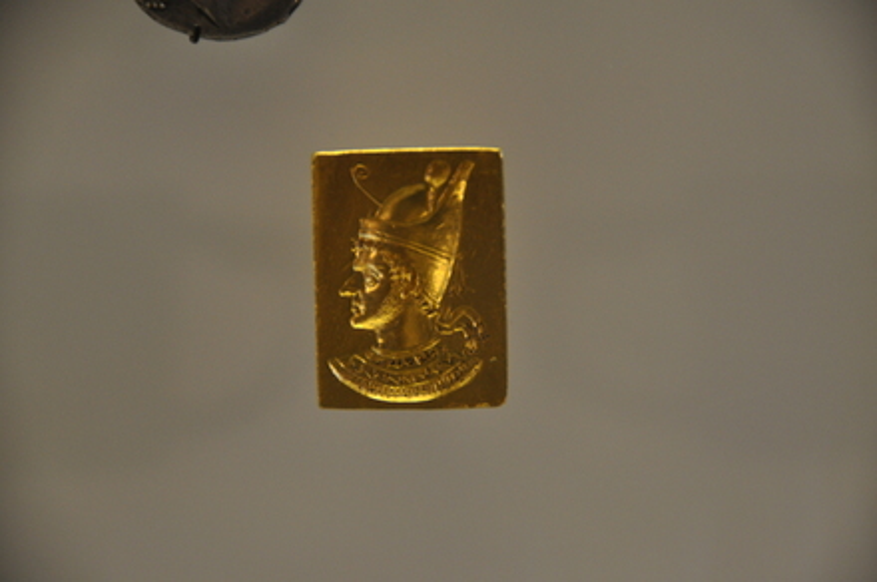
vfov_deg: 4.6
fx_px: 7298
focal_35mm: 300
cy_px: 291
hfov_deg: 6.9
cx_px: 438
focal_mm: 200
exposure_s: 1/80
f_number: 5.6
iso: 800
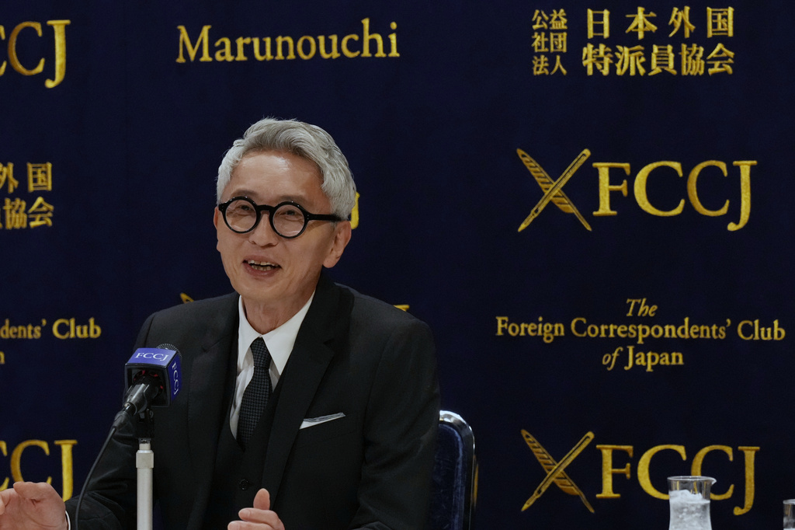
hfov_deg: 8.2
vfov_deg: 5.4
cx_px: 398
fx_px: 5563
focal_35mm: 252
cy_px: 265
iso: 6400
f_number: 4
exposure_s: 1/800
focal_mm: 168
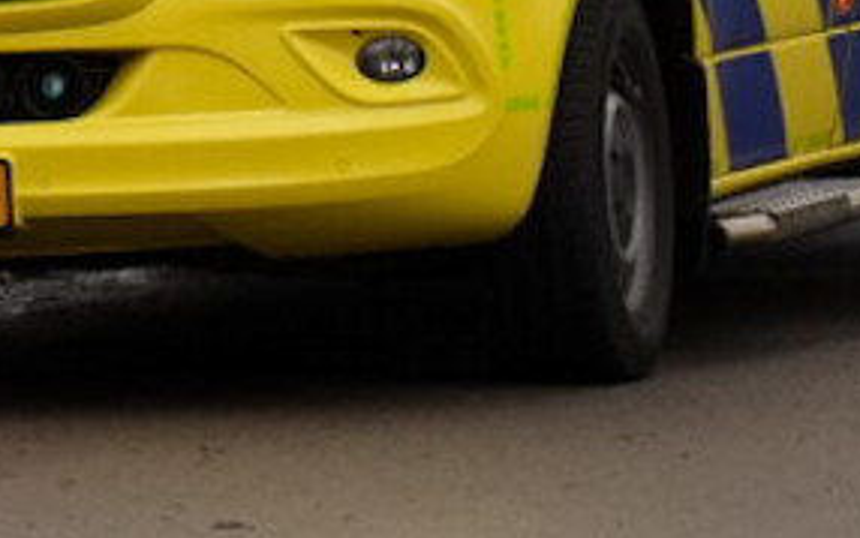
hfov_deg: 4.4
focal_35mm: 452
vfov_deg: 2.9
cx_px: -1864
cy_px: -242
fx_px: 10598
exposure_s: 1/250
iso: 640
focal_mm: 66
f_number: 6.3
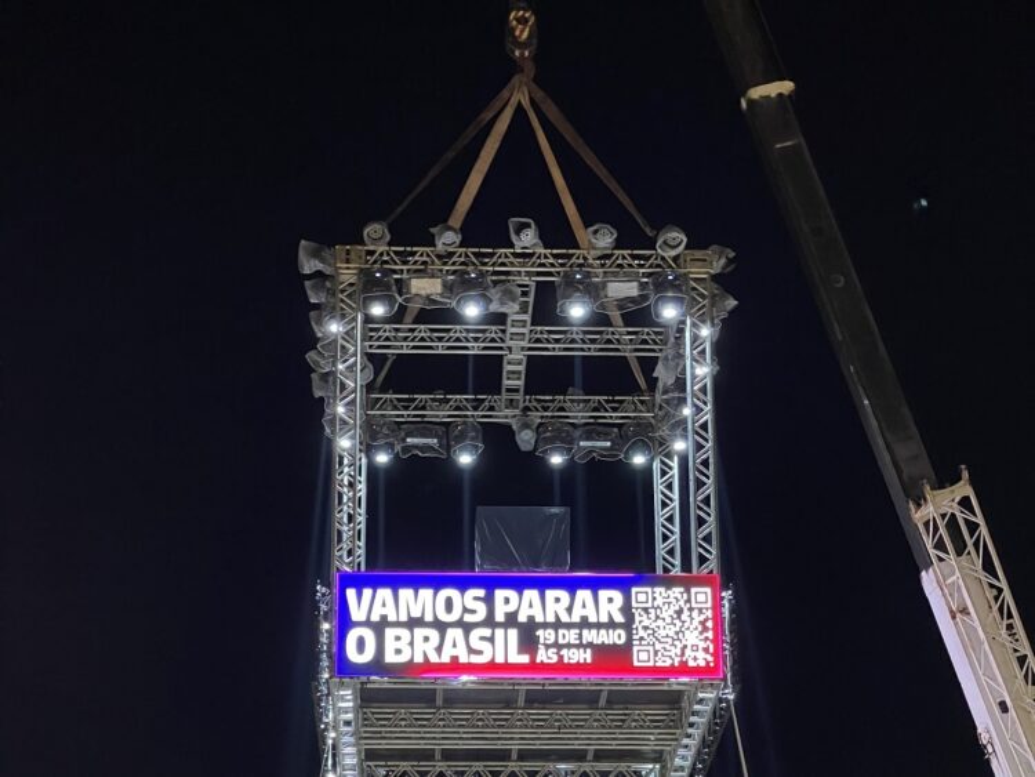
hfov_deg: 30.3
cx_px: 518
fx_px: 1914
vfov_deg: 22.9
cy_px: 388
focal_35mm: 64
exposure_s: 1/30
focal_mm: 7.5
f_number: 2.2
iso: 1250
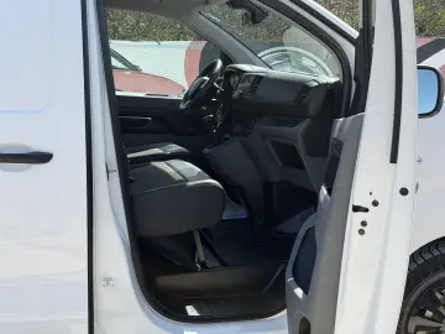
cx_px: 222
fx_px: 617
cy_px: 167
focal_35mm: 48
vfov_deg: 30.3
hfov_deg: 39.7
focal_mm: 6.76
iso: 64
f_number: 1.78
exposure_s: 1/1754
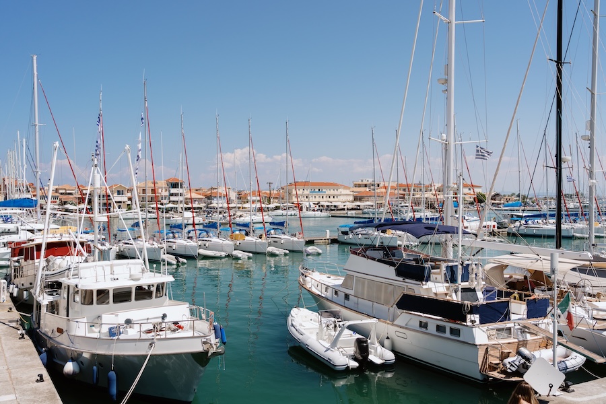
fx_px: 572
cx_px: 303
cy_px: 202
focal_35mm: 34
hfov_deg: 55.8
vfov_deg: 38.9
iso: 200
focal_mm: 34
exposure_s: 1/800
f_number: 4.5
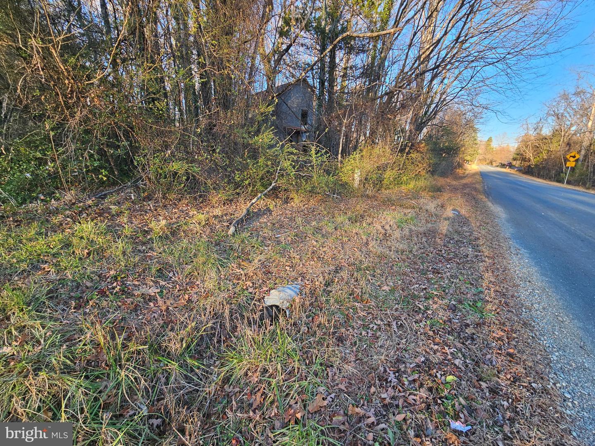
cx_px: 298
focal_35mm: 13
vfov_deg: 89.9
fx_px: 223
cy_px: 223
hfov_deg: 106.2
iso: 50
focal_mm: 2.2
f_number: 2.2
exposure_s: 1/157
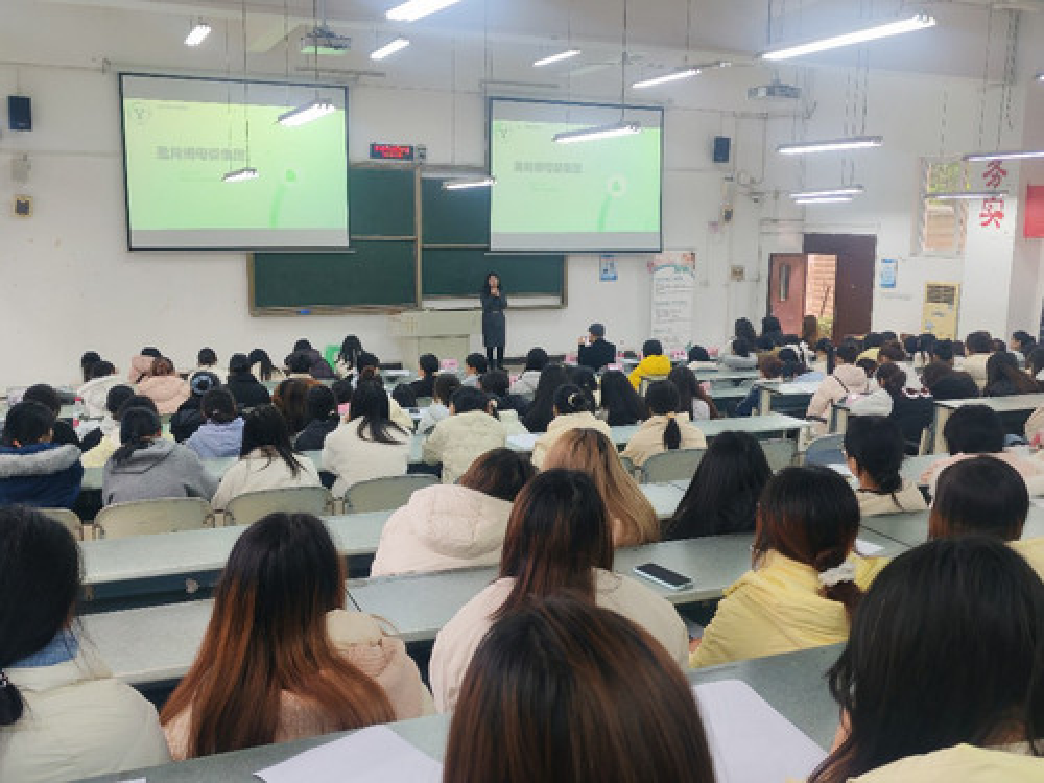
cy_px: 392
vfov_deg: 40.7
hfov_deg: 52.6
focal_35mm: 35
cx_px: 522
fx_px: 1056
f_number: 1.95
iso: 200
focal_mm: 5.52
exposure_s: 1/100
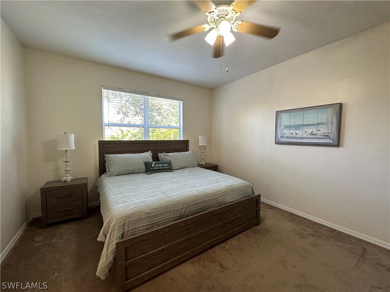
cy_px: 146
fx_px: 158
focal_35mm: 14
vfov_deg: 85.7
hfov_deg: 102.1
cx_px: 195
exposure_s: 1/60
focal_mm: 2.22
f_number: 2.2
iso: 200
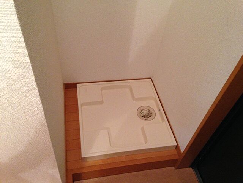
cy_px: 92
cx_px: 122
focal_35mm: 33
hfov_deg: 55.4
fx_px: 232
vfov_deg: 42.9
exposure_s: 1/20
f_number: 2.4
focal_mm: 4.12
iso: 250
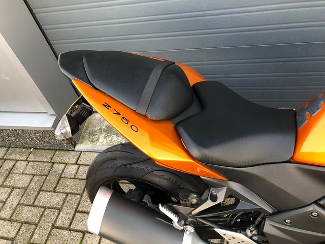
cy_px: 122
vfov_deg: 49.7
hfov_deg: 63.4
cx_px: 162
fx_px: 263
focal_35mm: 28
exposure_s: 1/17
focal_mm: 3.99
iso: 40
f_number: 1.8
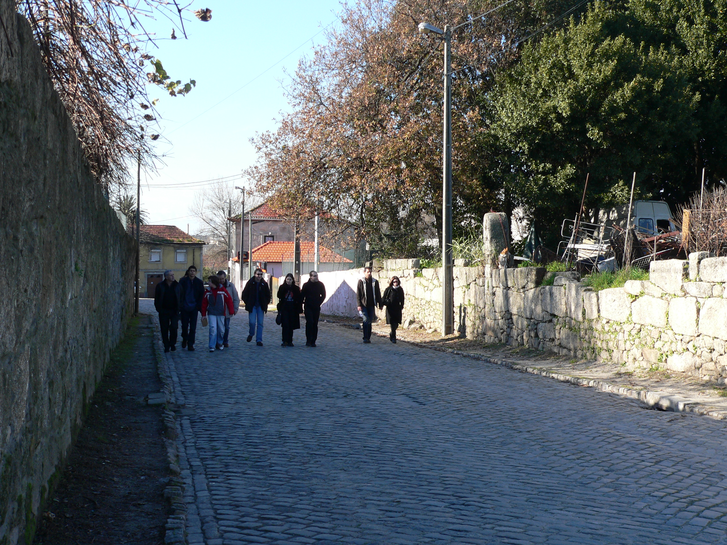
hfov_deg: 38.2
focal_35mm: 50
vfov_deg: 29.1
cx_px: 364
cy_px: 272
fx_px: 1050
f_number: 4
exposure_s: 1/200
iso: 80
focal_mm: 8.3
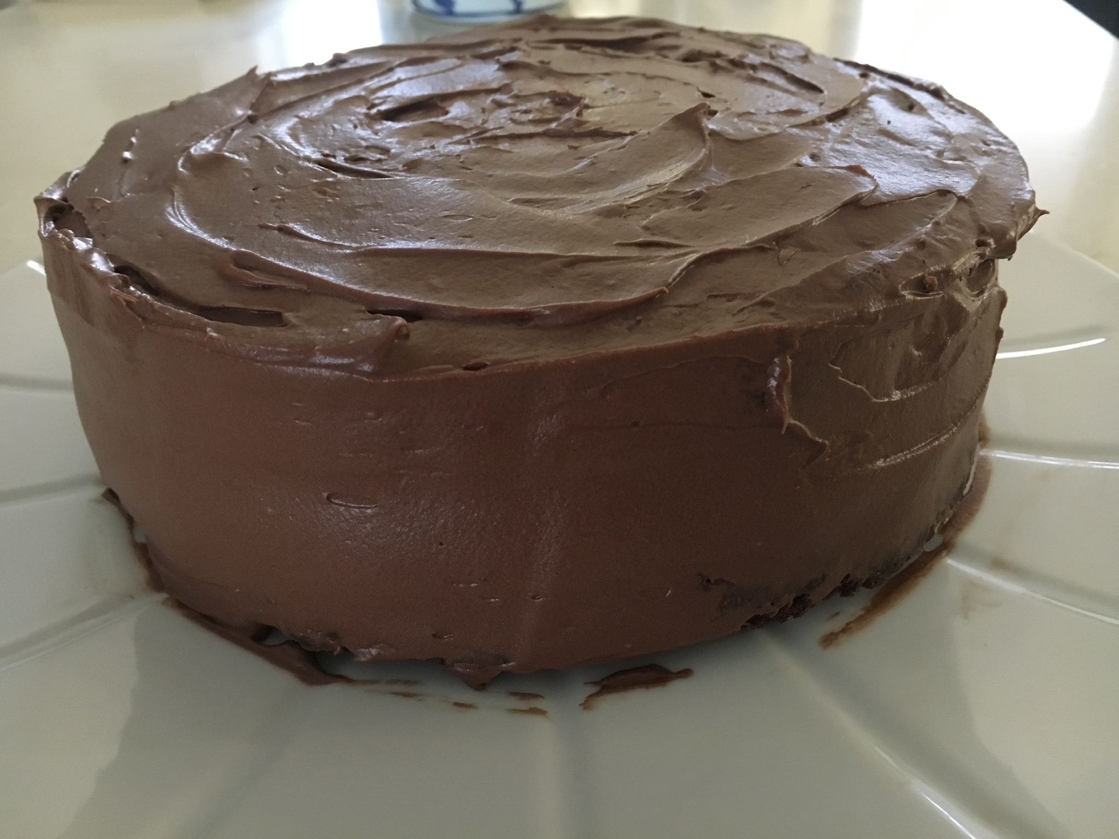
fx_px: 937
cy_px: 420
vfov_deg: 48.2
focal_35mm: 29
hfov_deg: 61.7
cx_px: 560
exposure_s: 1/17
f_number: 2.2
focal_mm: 4.15
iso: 400
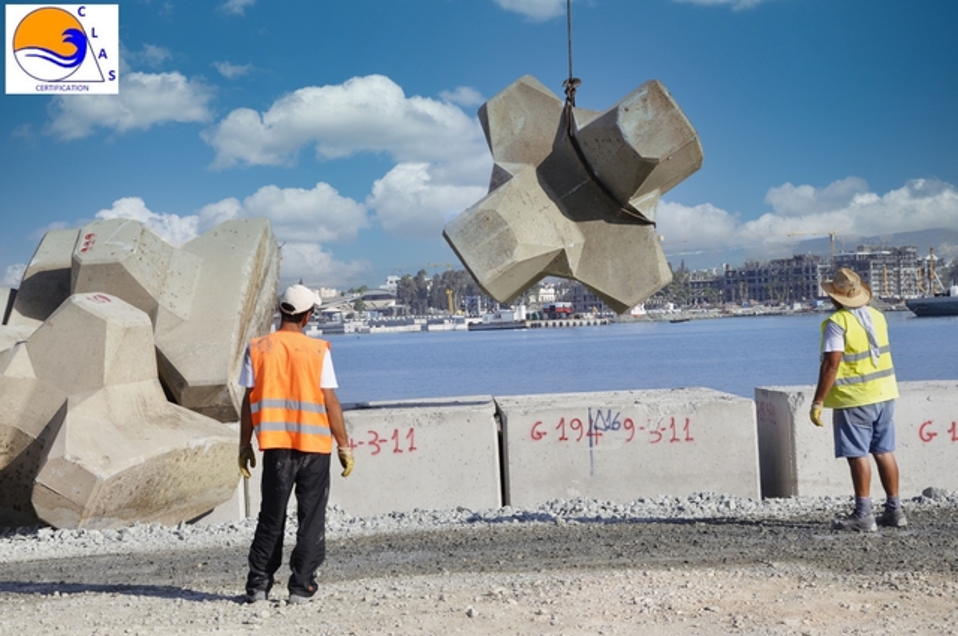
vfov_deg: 18.1
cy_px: 318
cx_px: 479
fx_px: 1993
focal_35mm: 75
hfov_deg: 27.0
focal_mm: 50
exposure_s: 1/400
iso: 200
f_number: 10
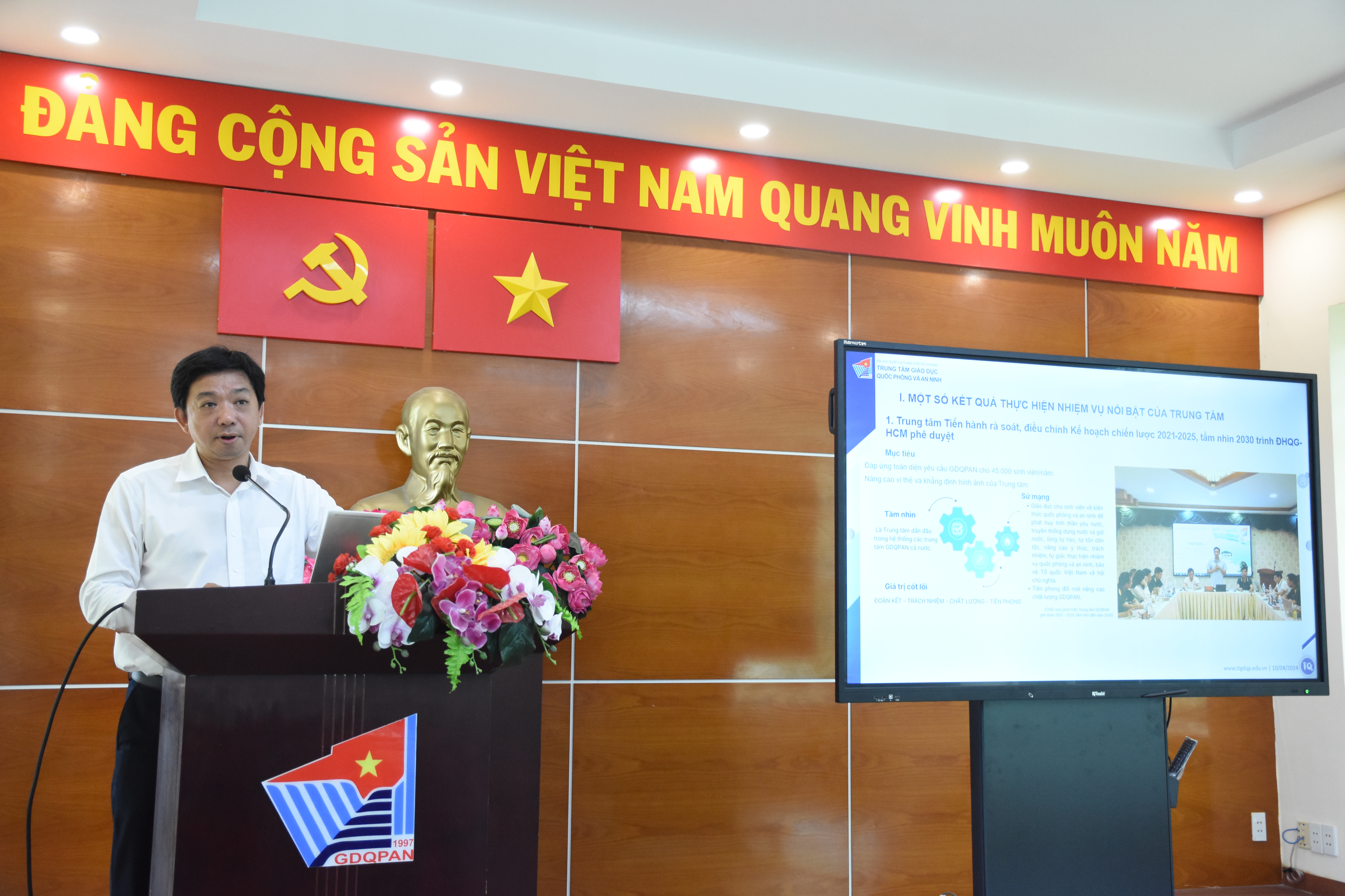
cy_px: 448
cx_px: 672
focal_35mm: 40
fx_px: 1513
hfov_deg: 47.9
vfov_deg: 33.0
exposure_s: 1/160
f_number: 4
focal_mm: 27
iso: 2000
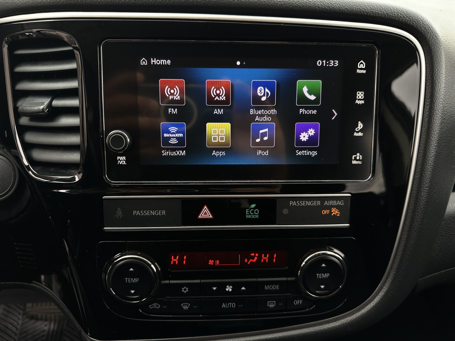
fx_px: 315
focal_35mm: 24
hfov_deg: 71.6
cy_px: 170
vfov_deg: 56.8
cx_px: 228
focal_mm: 6.86
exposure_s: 1/122
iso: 64
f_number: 1.78
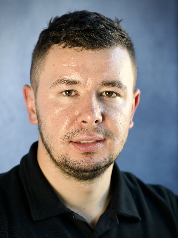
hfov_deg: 9.8
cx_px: 83
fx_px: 1039
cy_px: 129
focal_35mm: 152
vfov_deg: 13.0
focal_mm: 85
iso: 320
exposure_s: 1/250
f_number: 2.8
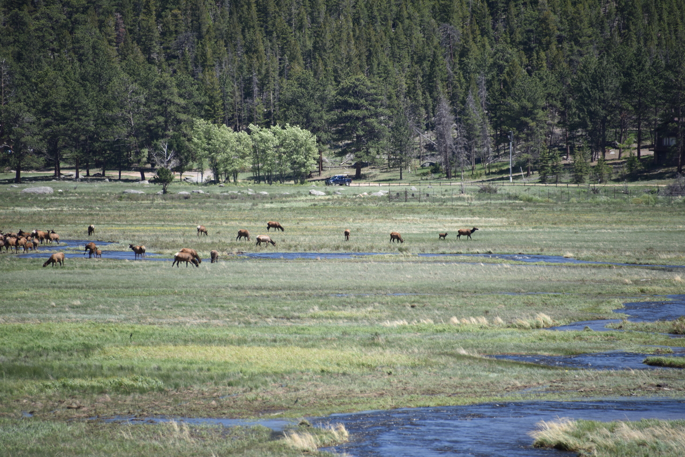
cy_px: 228
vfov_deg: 4.6
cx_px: 342
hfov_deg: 6.9
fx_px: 5709
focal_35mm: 300
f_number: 5.6
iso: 200
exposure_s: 1/640
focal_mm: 300
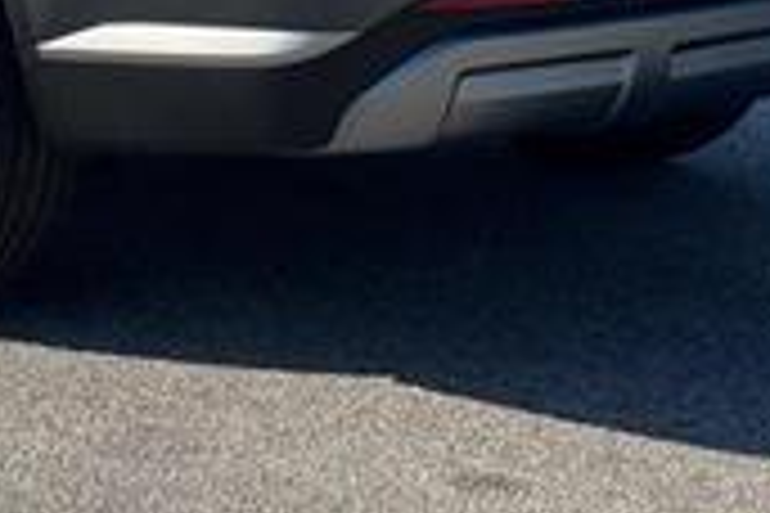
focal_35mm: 147
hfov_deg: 13.8
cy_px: -216
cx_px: 23
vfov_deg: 9.1
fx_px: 3144
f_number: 1.78
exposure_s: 1/4608
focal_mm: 6.76
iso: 64
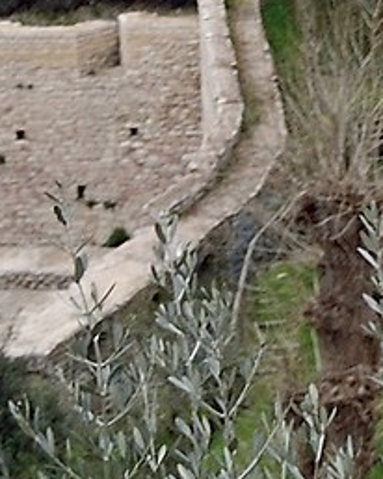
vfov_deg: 5.3
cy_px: -964
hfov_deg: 4.2
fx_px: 4837
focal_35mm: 341
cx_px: 1638
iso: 100
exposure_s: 1/160
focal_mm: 26
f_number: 6.3
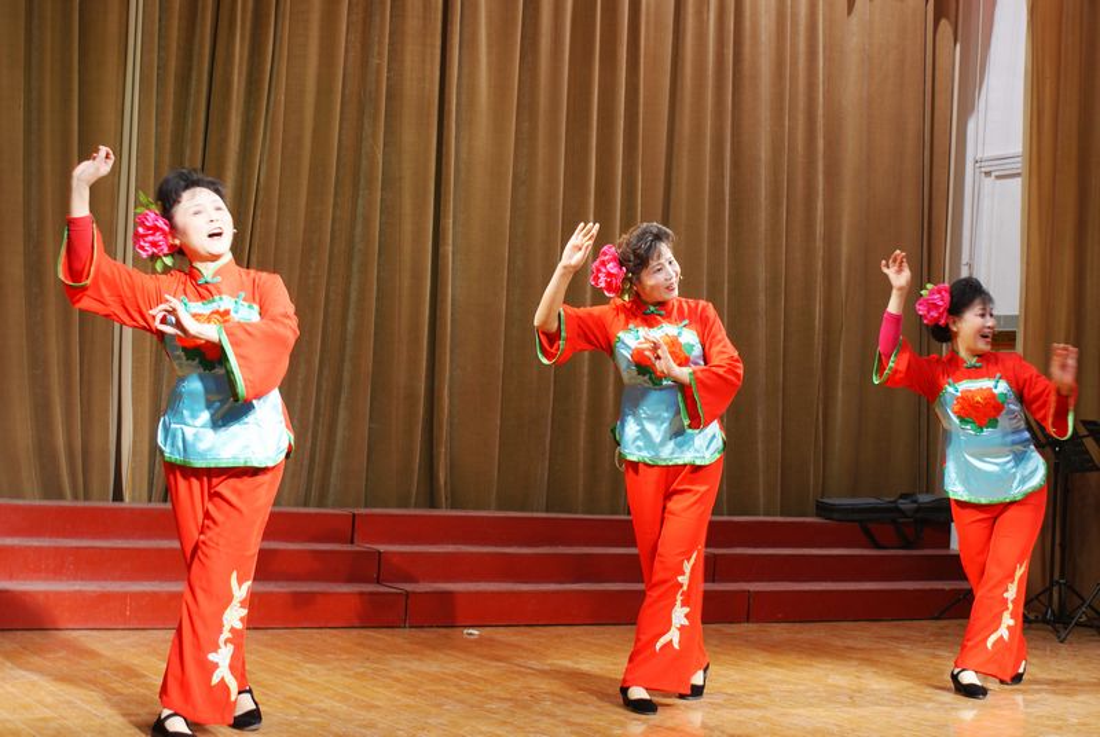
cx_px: 550
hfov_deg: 37.8
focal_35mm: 52
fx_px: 1607
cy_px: 368
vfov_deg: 25.8
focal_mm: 35
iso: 100
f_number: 5.6
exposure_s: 1/10
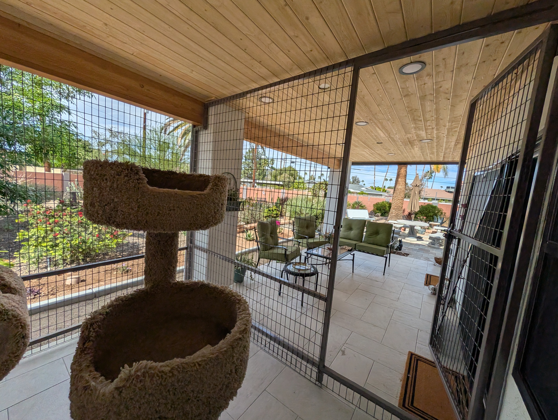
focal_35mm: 12
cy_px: 210
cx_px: 279
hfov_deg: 110.5
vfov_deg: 94.6
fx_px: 194
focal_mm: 2.02
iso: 135
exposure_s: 1/7299
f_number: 1.7
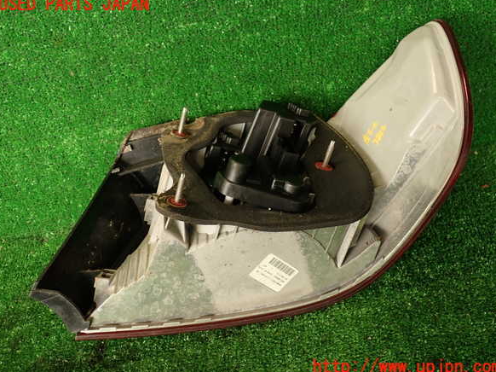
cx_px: 250
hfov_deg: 55.4
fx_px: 473
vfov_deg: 42.9
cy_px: 186
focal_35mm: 33
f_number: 2.4
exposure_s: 1/60
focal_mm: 5.79
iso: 160
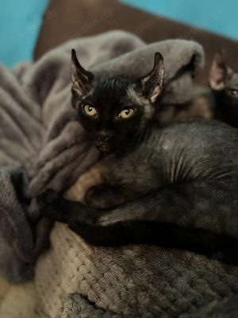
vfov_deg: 71.6
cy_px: 159
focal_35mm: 24
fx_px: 220
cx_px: 119
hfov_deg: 56.8
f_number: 1.78
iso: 1600
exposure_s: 1/25
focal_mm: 6.76
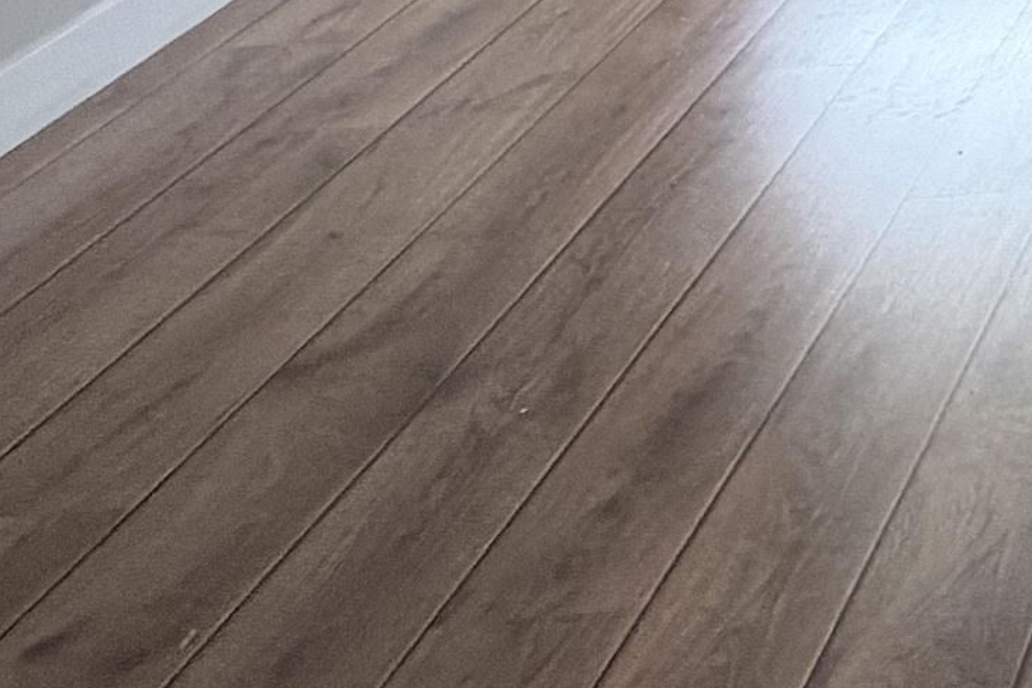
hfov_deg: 21.1
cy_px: -760
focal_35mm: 61
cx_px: 1887
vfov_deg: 16.1
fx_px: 1749
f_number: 2.2
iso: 200
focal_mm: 2.22
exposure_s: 1/60
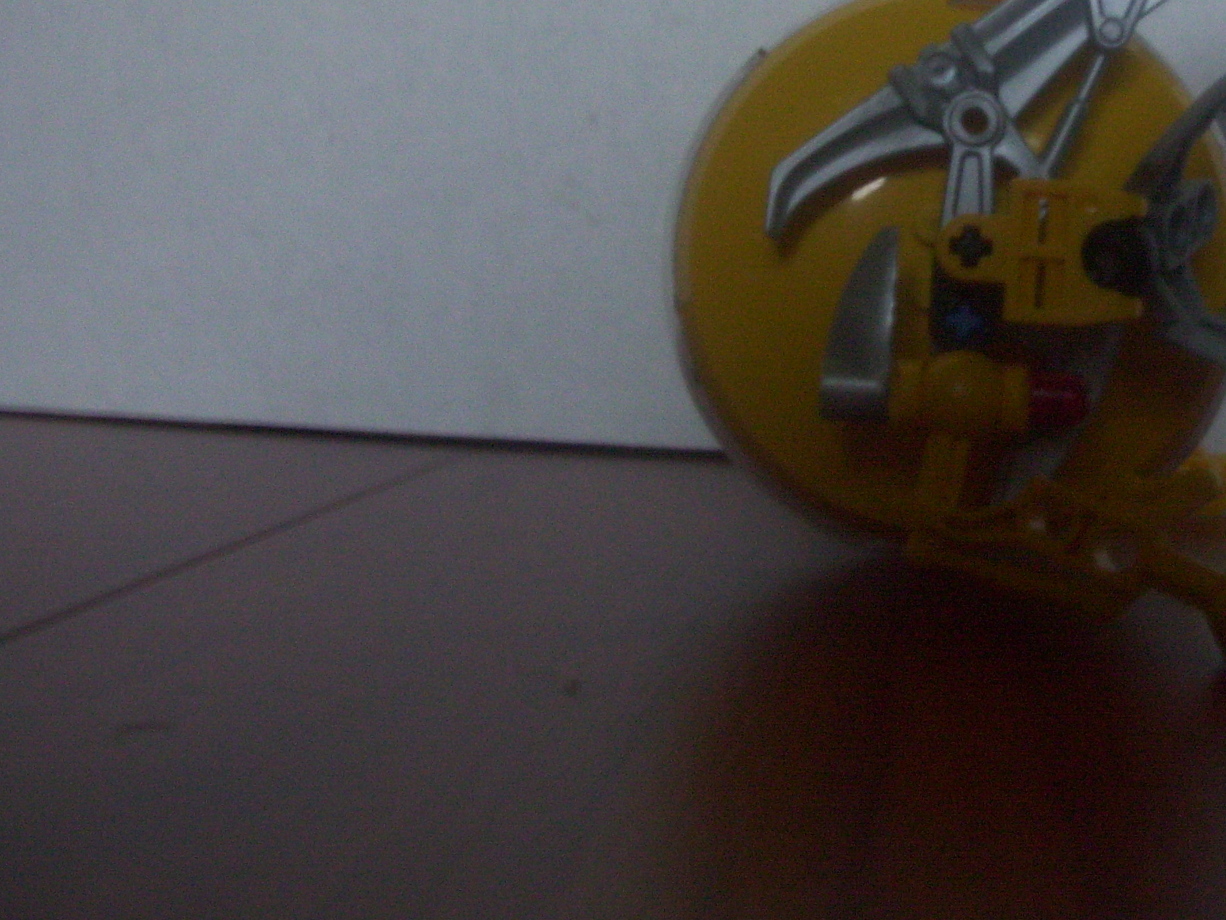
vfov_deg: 23.4
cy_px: 204
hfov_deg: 30.2
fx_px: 2196
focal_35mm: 62
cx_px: 1046
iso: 160
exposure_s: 1/8
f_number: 2.9
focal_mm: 5.7
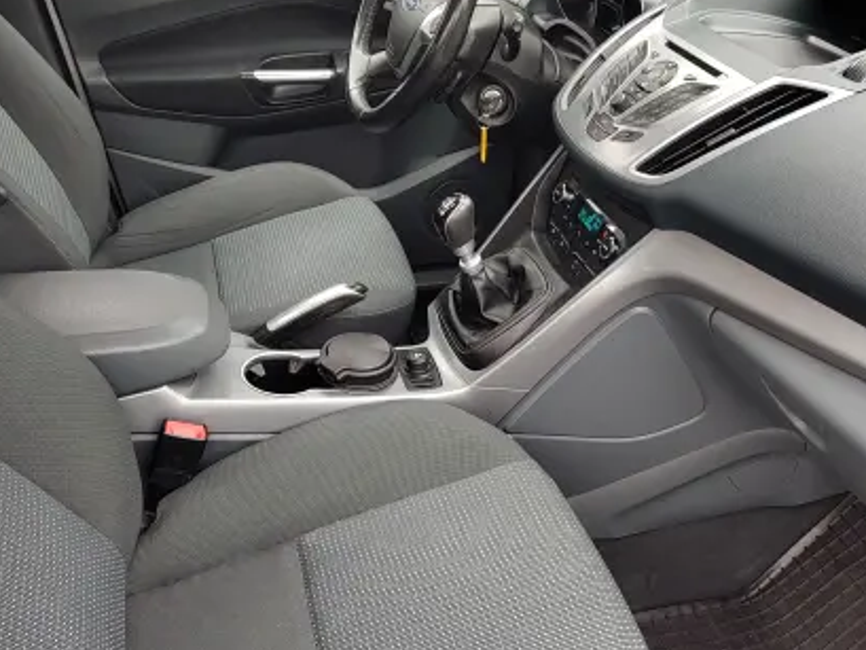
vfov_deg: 39.7
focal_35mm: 36
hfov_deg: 51.3
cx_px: 470
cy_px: 324
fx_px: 901
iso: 159
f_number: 1.8
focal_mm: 5.56
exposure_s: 1/50
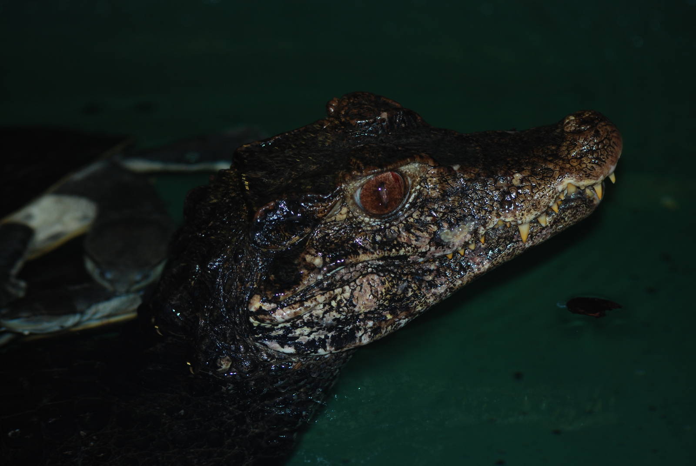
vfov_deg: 9.2
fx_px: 2903
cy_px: 233
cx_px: 348
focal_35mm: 150
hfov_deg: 13.7
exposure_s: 1/60
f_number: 4.2
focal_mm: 100
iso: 200
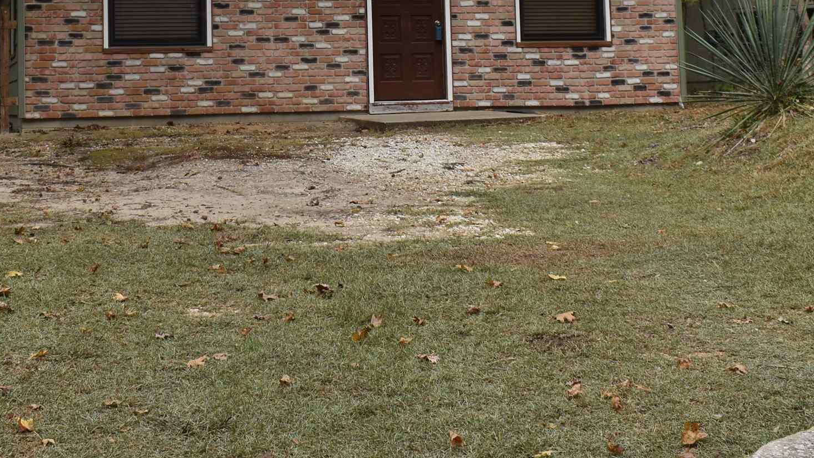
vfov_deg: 17.6
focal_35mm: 66
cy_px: -58
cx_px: 307
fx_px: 1425
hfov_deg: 31.8
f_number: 7.1
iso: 200
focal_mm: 20
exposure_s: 1/250
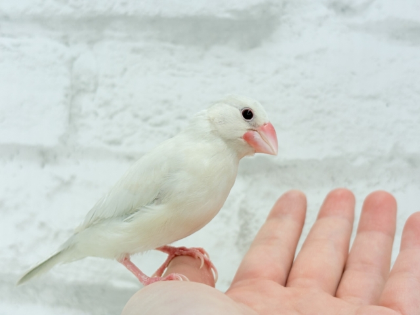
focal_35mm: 52
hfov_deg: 36.8
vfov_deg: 28.0
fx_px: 631
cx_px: 210
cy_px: 158
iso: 32
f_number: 1.6
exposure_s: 1/50
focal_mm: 5.96
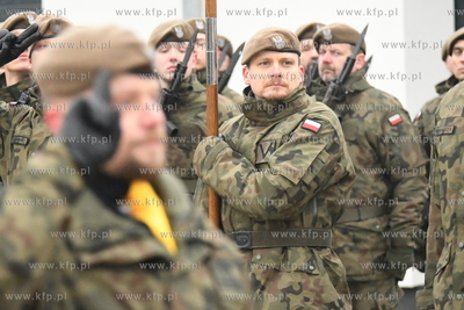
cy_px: 155
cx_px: 232
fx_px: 3578
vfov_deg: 5.0
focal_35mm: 278
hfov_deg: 7.4
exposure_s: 1/3200
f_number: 5.6
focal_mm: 185
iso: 18000
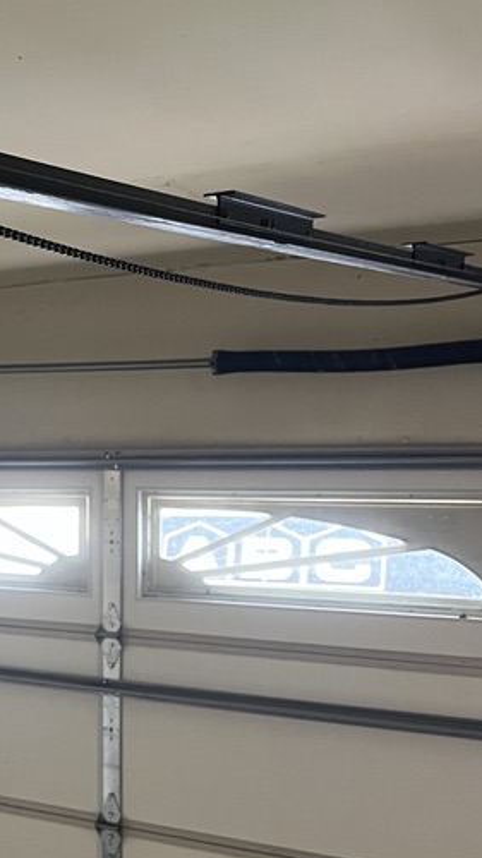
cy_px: 436
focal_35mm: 58
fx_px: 1319
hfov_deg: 19.4
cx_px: -111
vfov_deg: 36.0
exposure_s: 1/60
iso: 400
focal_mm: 5.7
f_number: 1.5
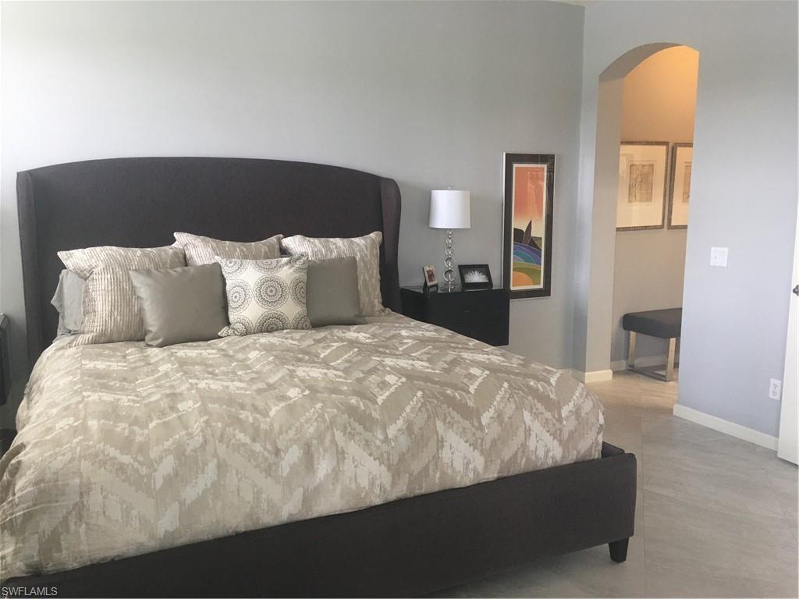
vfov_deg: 48.2
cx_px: 400
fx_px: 669
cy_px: 300
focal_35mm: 29
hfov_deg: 61.7
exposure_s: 1/15
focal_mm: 4.15
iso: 40
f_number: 2.2
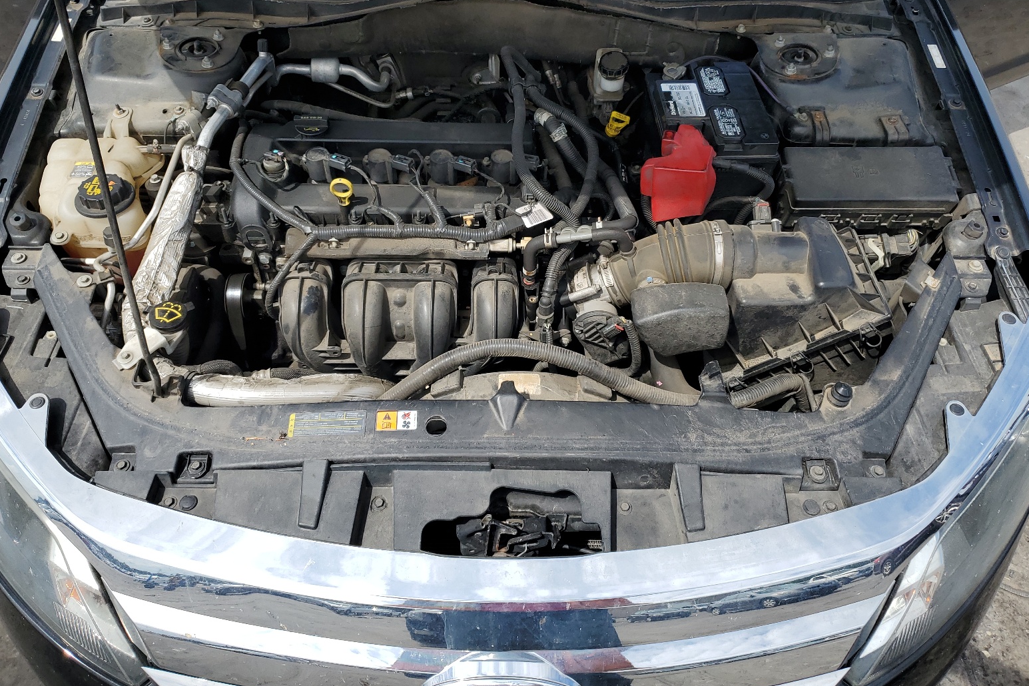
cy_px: 292
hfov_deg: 65.5
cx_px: 500
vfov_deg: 46.3
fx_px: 800
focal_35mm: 28
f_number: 1.5
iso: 50
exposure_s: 1/3333
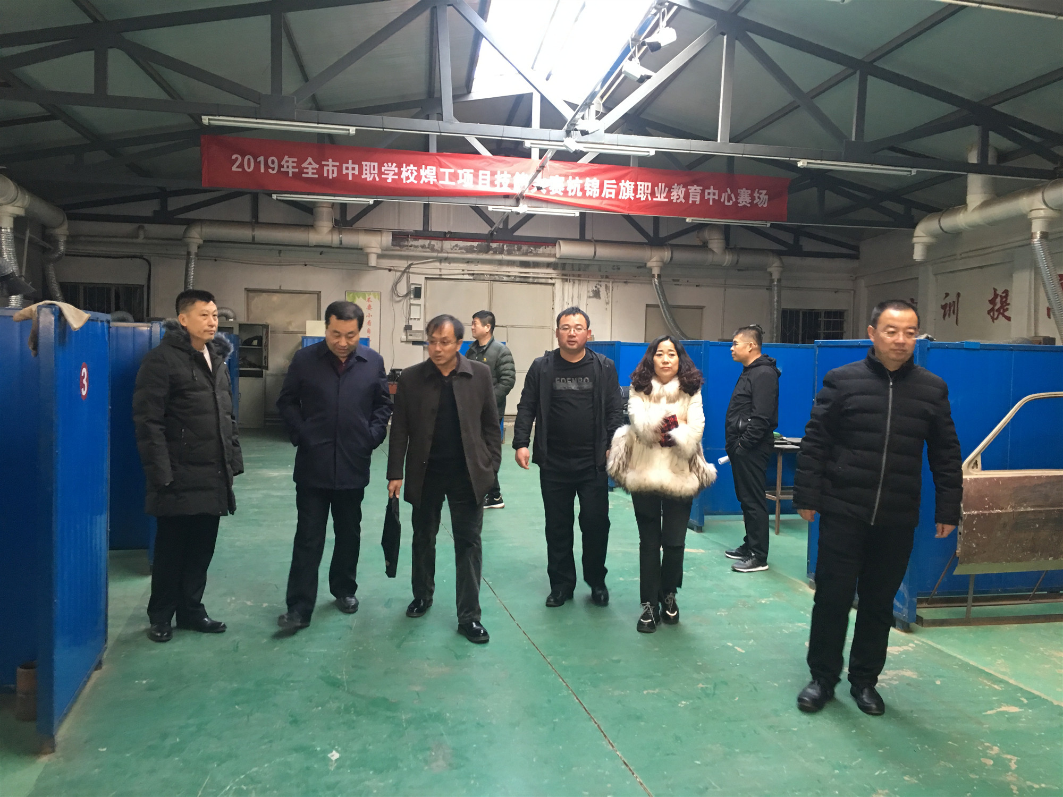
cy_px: 398
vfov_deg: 48.2
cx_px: 532
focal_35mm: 29
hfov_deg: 61.7
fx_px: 891
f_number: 2.2
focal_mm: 4.15
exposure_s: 1/17
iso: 100
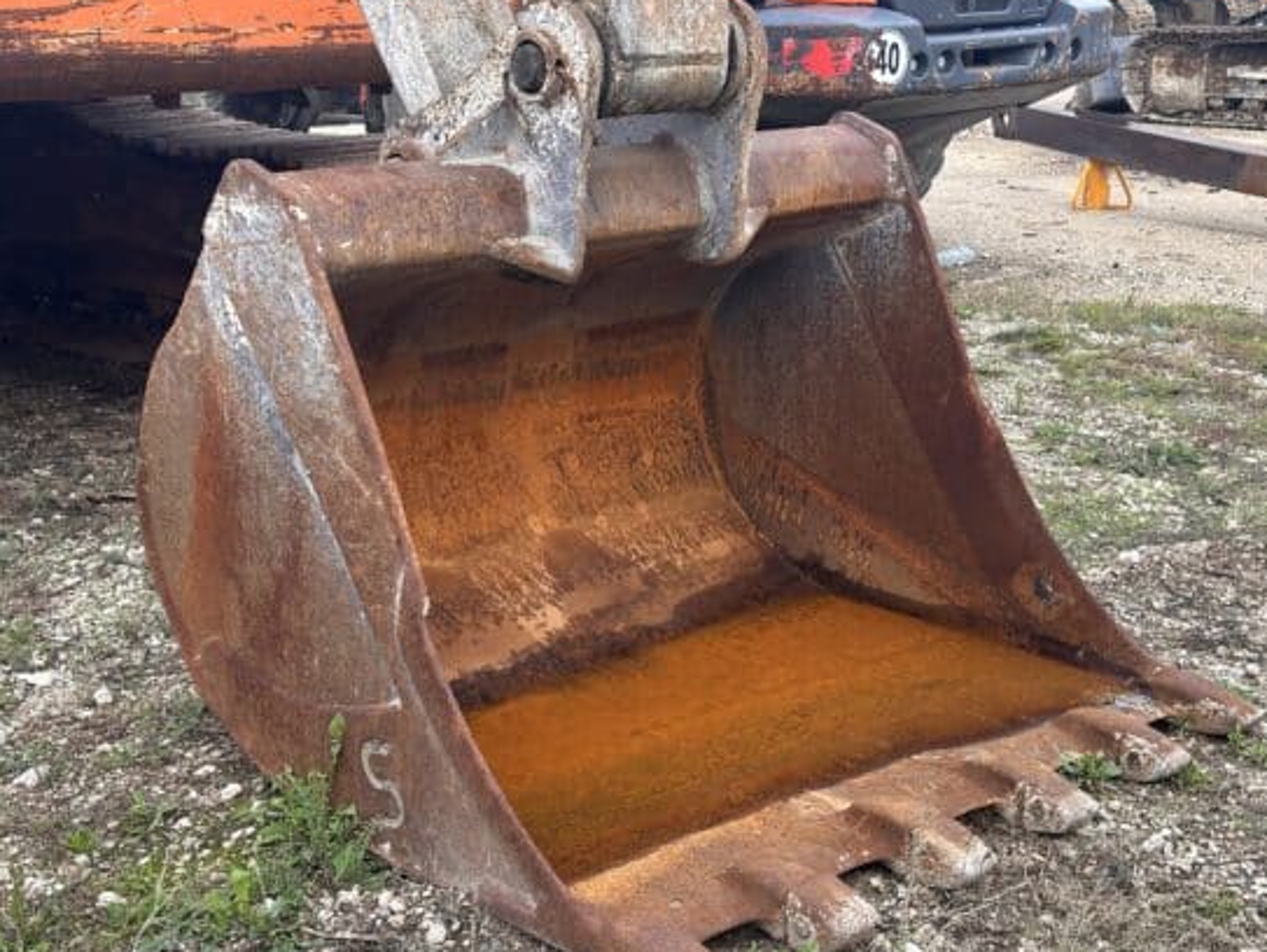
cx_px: 695
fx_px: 1941
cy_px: 495
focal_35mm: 53
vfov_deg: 27.6
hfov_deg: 36.1
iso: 64
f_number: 1.78
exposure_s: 1/334
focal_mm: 6.86
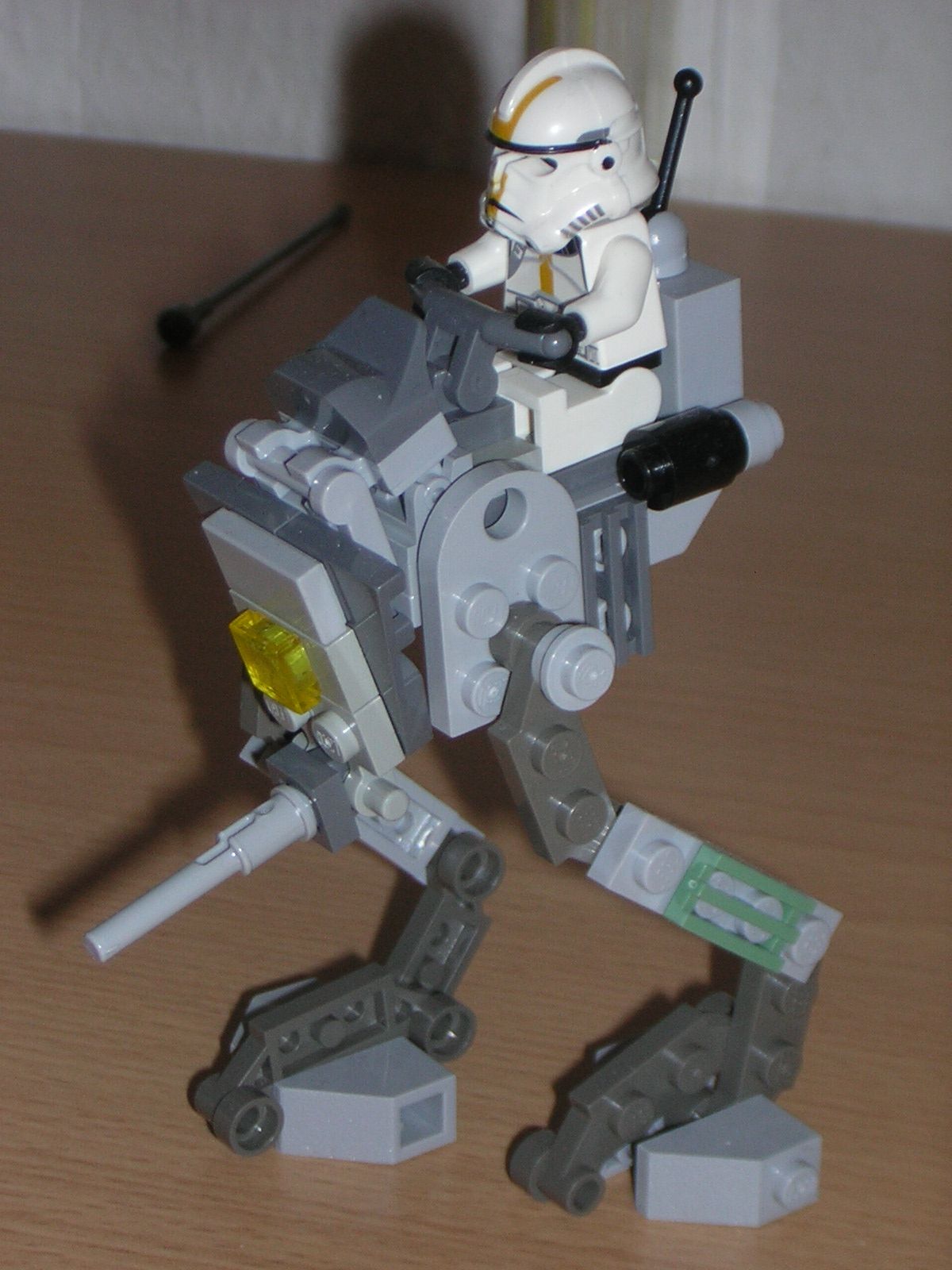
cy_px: 635
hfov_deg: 13.7
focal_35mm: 108
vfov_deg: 18.2
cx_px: 476
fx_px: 3960
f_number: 4.7
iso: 50
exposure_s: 1/60.1
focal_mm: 14.1
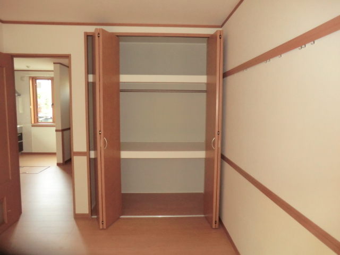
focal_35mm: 24
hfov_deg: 71.6
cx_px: 170
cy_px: 128
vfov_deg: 56.8
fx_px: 236
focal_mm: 4.3
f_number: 3.2
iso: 400
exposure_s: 1/40
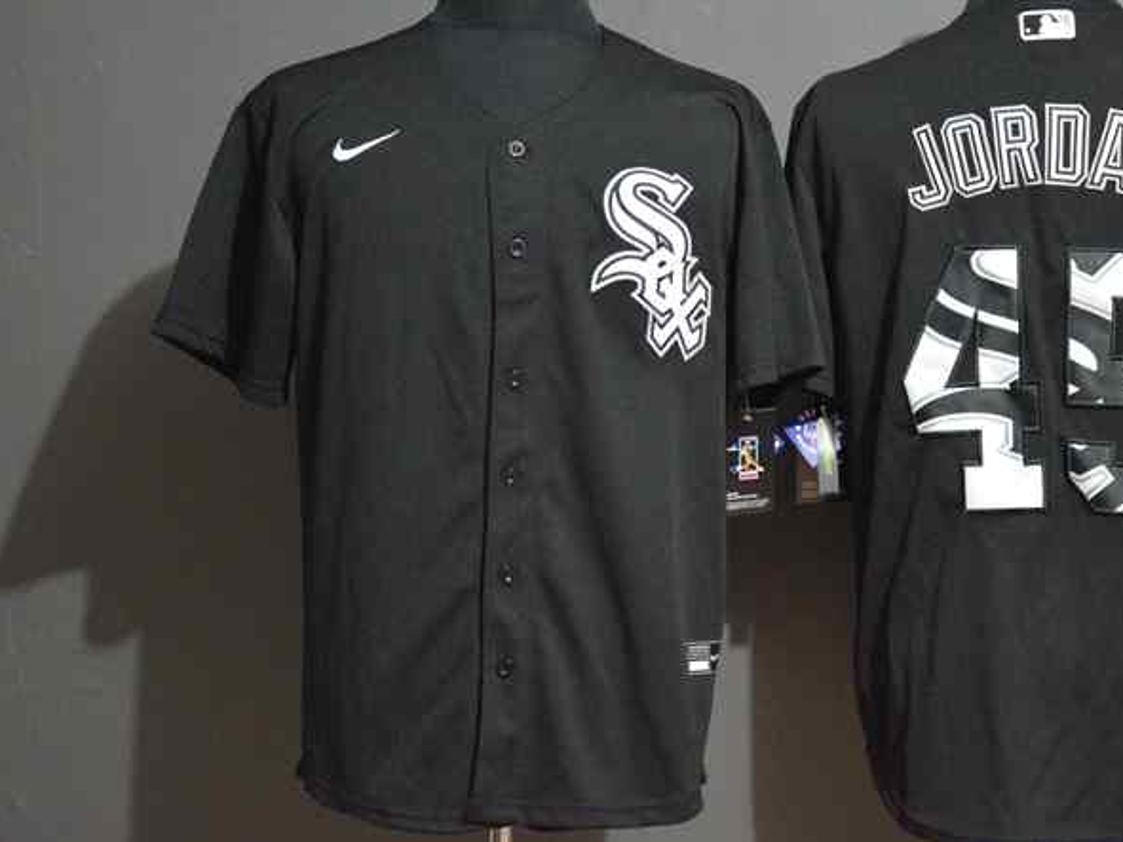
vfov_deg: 16.8
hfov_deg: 22.2
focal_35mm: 88
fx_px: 2843
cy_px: 367
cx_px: 756
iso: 4000
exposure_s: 1/10
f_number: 4.5
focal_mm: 45
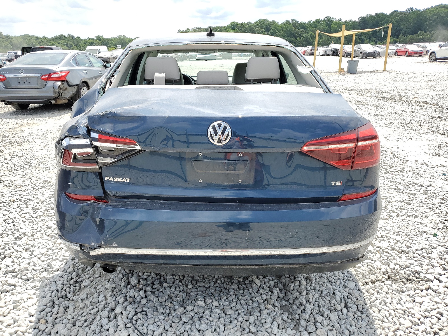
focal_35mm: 26
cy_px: 168
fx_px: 336
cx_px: 224
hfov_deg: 67.3
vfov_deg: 53.1
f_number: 1.5
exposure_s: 1/2000
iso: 50
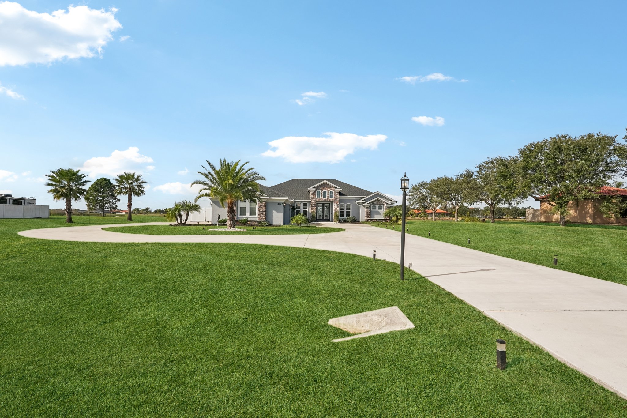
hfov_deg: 96.7
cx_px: 314
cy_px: 209
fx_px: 279
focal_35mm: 16
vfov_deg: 73.7
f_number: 8
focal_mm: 16
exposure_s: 1/1250
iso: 400
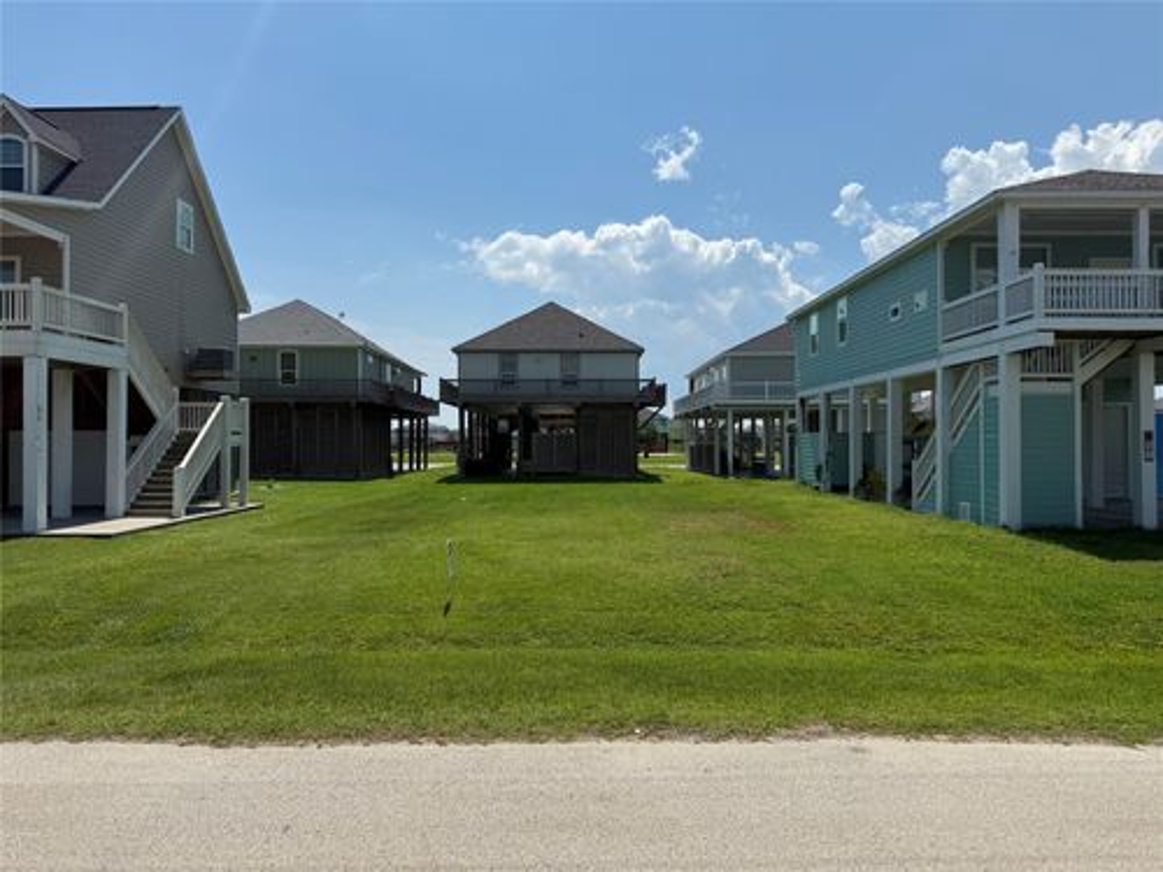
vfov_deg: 56.8
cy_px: 436
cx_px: 582
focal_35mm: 24
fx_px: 806
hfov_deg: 71.6
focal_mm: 6.76
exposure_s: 1/9091
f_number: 1.78
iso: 80
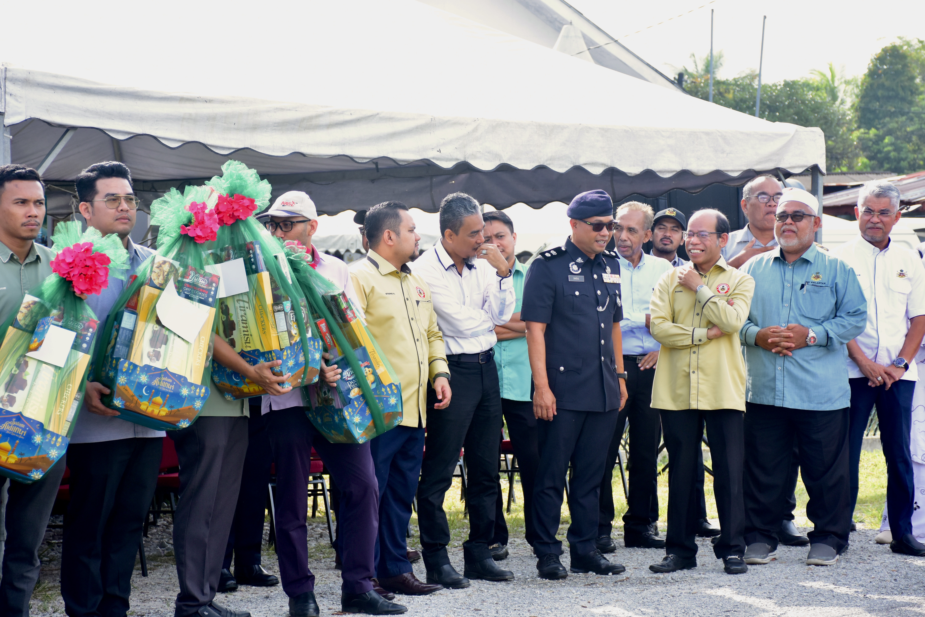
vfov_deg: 13.8
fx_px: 2544
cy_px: 308
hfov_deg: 20.6
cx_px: 462
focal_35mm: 99
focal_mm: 66
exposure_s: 1/640
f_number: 5
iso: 800
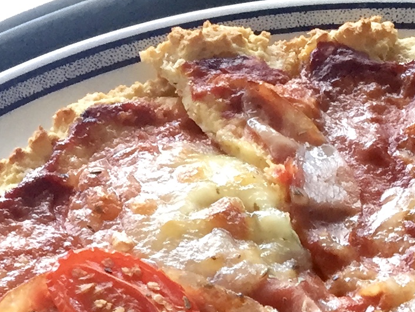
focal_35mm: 134
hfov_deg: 14.4
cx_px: 451
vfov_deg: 10.1
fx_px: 1607
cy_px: 668
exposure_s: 1/33
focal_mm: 4.15
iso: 64
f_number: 2.2
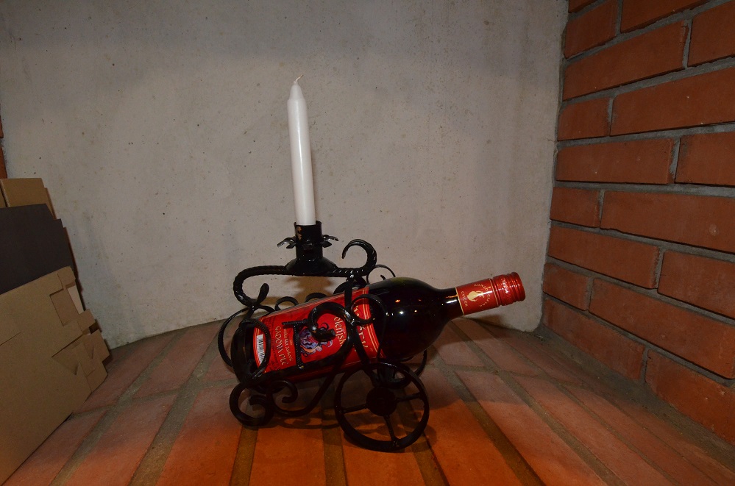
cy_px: 243
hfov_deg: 90.1
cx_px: 368
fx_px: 367
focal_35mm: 18
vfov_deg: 67.1
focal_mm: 12
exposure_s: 1/60
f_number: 7.1
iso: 2500
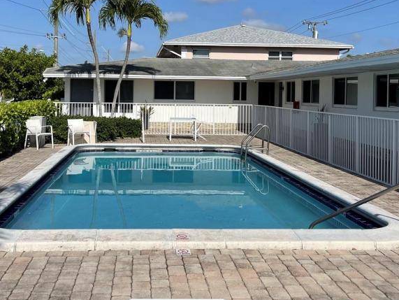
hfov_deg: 44.7
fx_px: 484
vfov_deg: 34.0
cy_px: 92
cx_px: 179
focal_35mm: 42
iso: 32
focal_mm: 5.1
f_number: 1.6
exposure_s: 1/6250
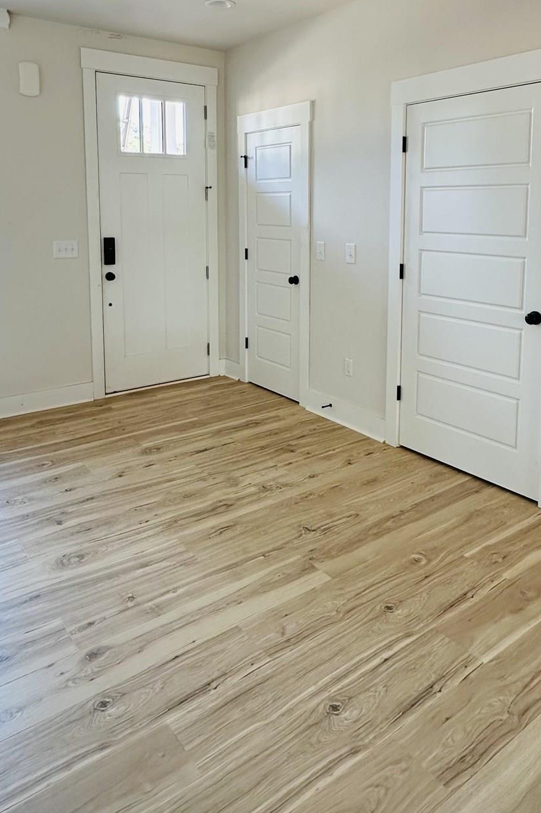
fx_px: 609
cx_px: 278
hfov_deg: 47.9
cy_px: 268
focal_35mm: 27
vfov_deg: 65.5
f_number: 2.2
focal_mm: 2.22
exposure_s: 1/99
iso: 160
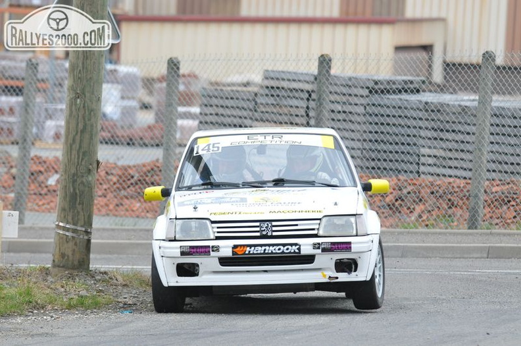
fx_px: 4550
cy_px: 173
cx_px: 260
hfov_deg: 6.6
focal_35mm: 315
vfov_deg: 4.3
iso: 1000
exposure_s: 1/800
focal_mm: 210
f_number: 5.6
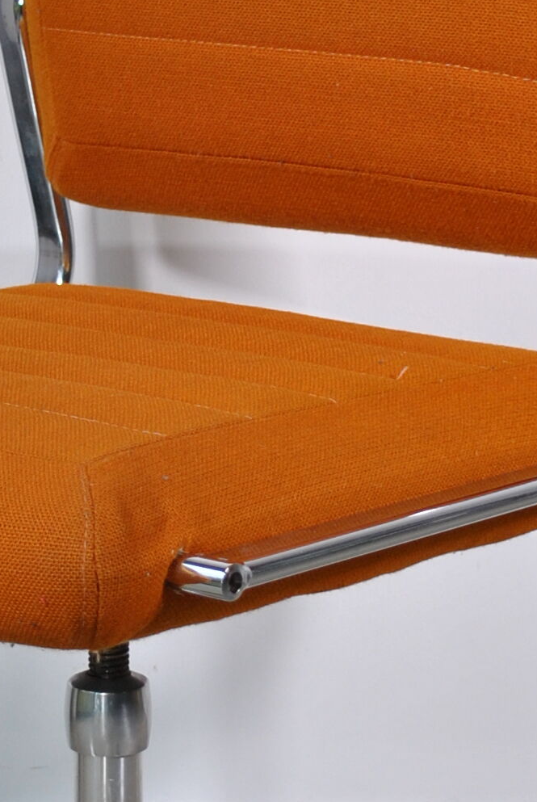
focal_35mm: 152
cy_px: 507
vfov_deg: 13.5
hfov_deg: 9.0
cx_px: 162
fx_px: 3390
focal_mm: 26
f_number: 4.2
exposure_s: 1/50
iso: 200
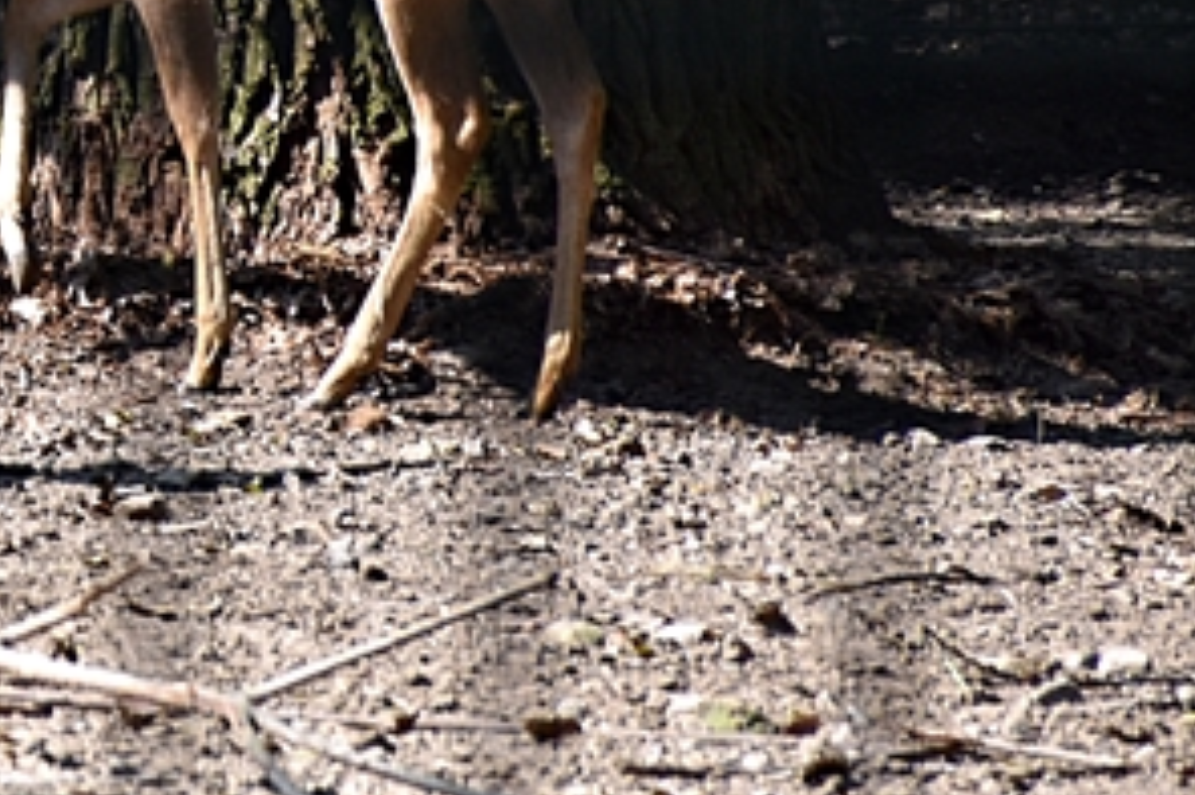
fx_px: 24118
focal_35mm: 727
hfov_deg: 2.8
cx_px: -666
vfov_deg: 1.9
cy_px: -398
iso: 400
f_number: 5.6
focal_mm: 140
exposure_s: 1/500
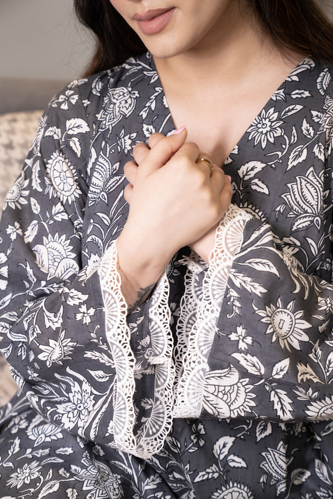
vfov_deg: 28.8
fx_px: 971
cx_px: 166
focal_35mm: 70
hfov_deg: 19.5
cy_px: 250
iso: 250
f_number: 4.5
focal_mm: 70
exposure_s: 1/125
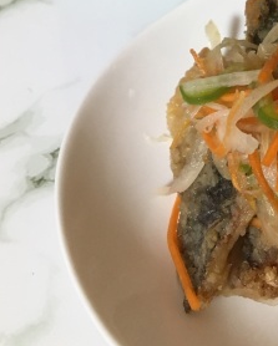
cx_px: 258
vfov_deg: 29.0
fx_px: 626
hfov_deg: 24.2
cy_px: 4
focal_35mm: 61
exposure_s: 1/30
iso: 200
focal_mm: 4.15
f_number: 2.2
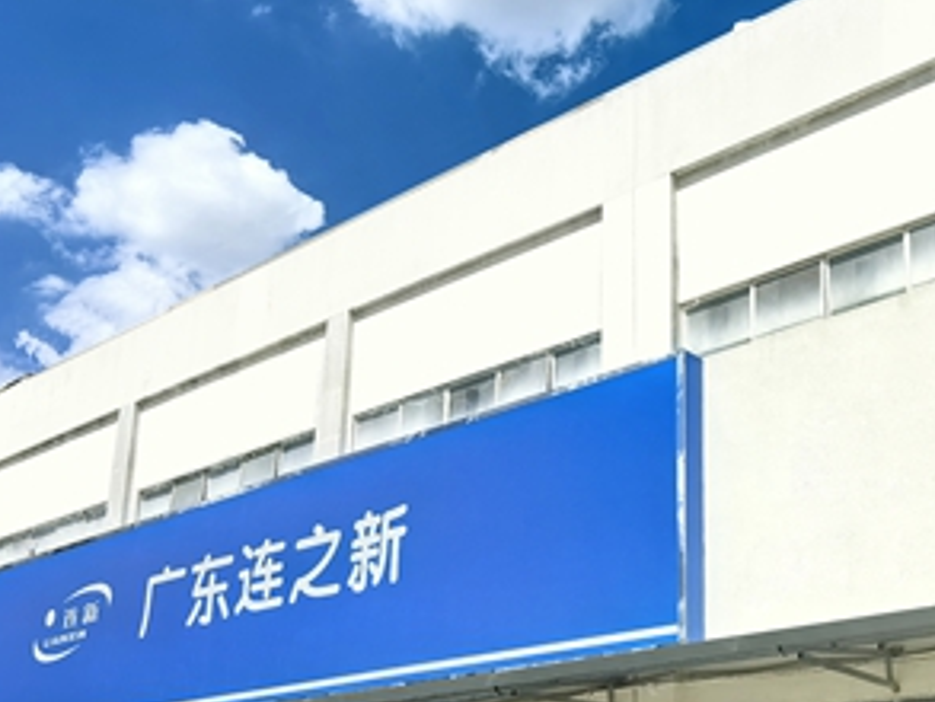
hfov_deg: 42.3
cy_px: 534
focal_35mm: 43
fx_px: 1162
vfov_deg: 32.9
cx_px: 718
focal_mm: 1.95
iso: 50
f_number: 2.2
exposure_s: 1/1764
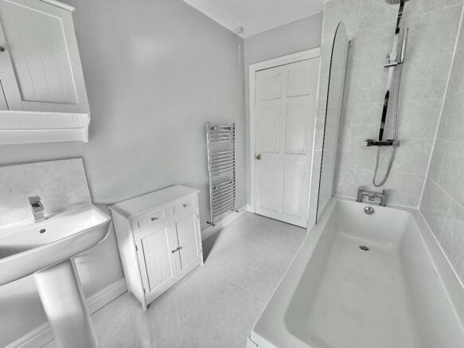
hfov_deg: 102.1
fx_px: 188
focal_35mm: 14
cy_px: 174
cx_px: 232
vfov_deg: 85.7
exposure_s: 1/388
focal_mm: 2.22
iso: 40
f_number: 2.2
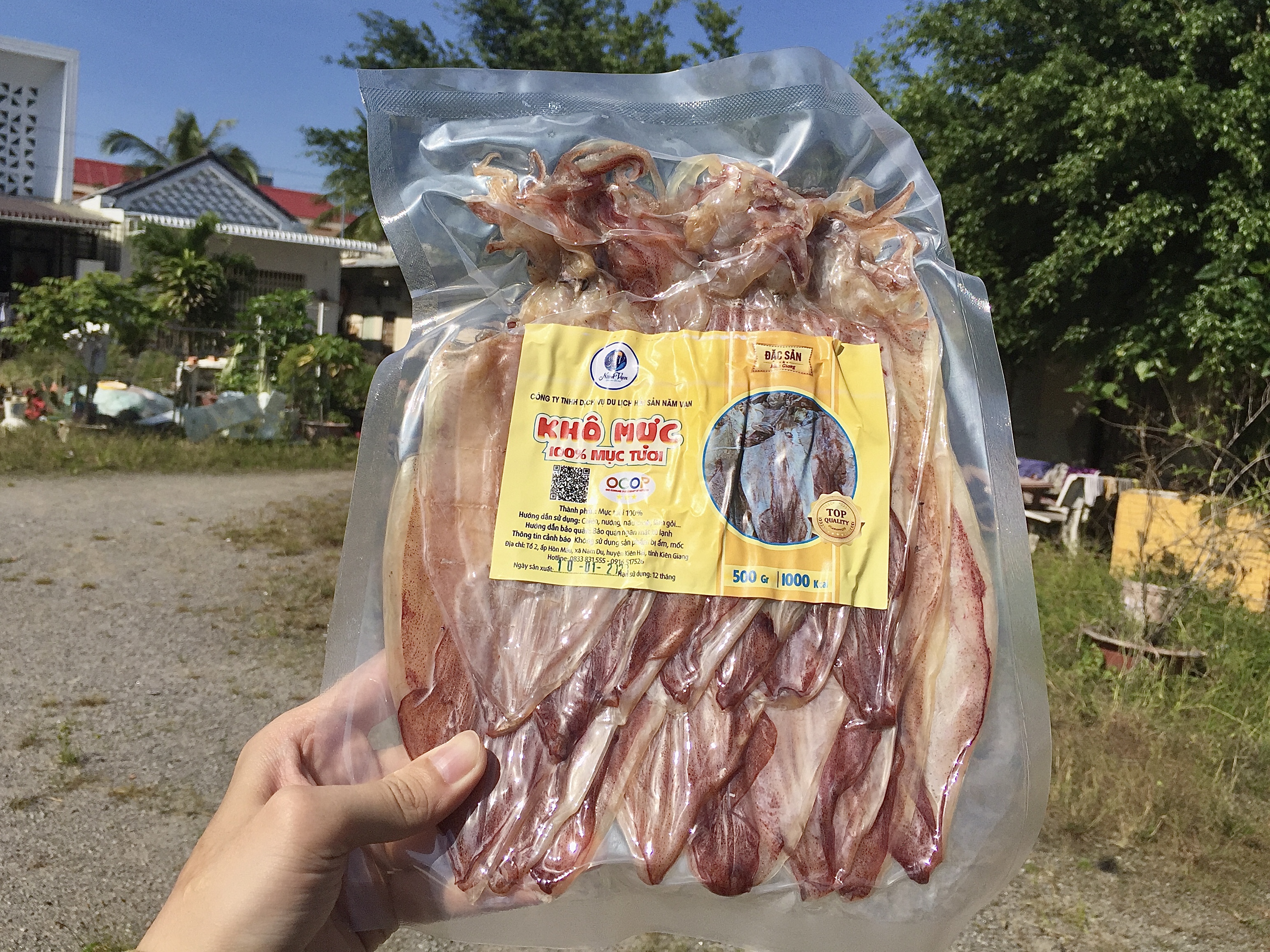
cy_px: 476
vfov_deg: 48.2
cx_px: 635
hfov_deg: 61.7
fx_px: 1064
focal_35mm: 29
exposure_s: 1/4405
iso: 32
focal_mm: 4.15
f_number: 2.2
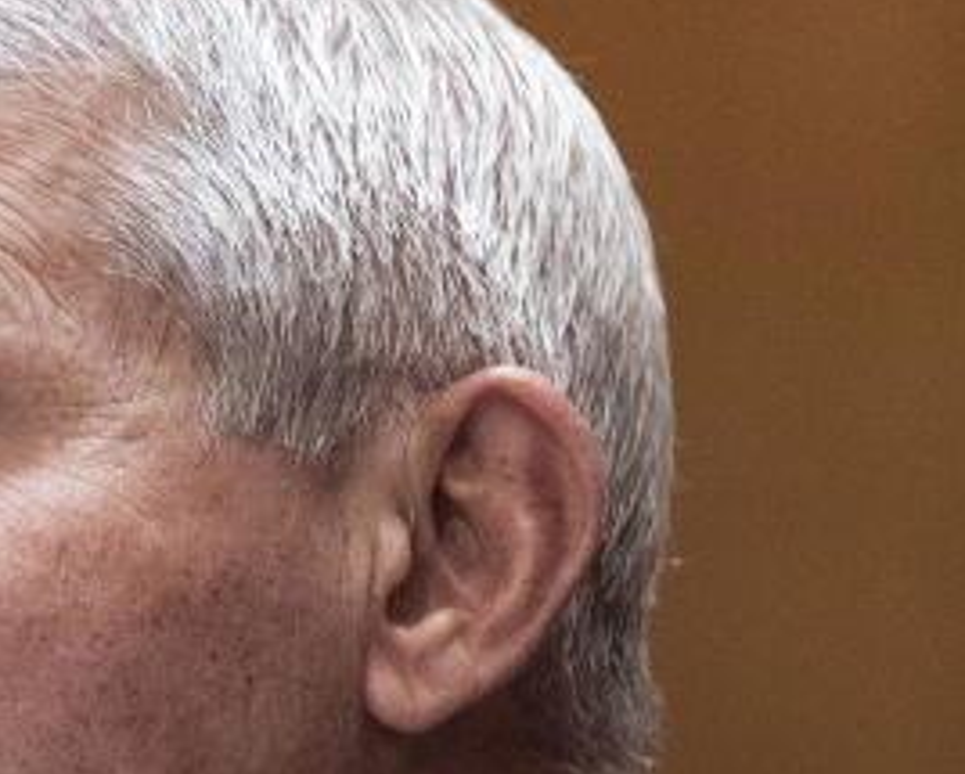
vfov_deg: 2.2
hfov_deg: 2.7
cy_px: 167
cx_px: -295
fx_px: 20472
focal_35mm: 716
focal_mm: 200
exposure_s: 1/160
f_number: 2.8
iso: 3200
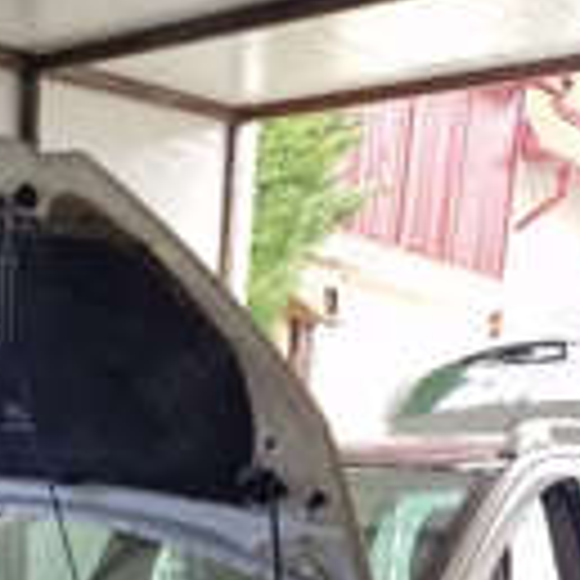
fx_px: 1194
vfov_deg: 24.6
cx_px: 27
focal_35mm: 63
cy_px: 701
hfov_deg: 26.1
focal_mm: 5.4
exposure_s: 1/100
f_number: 1.8
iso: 80
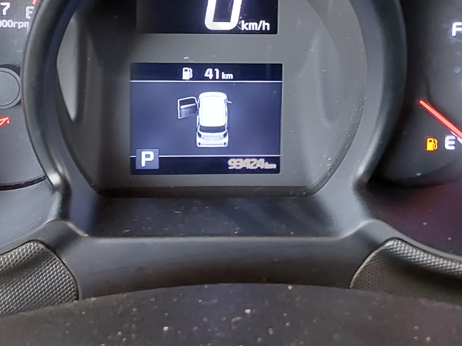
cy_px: 60
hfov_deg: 36.8
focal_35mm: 52
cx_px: 207
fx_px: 694
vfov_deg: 27.4
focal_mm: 2.91
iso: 320
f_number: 1.9
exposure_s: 1/30
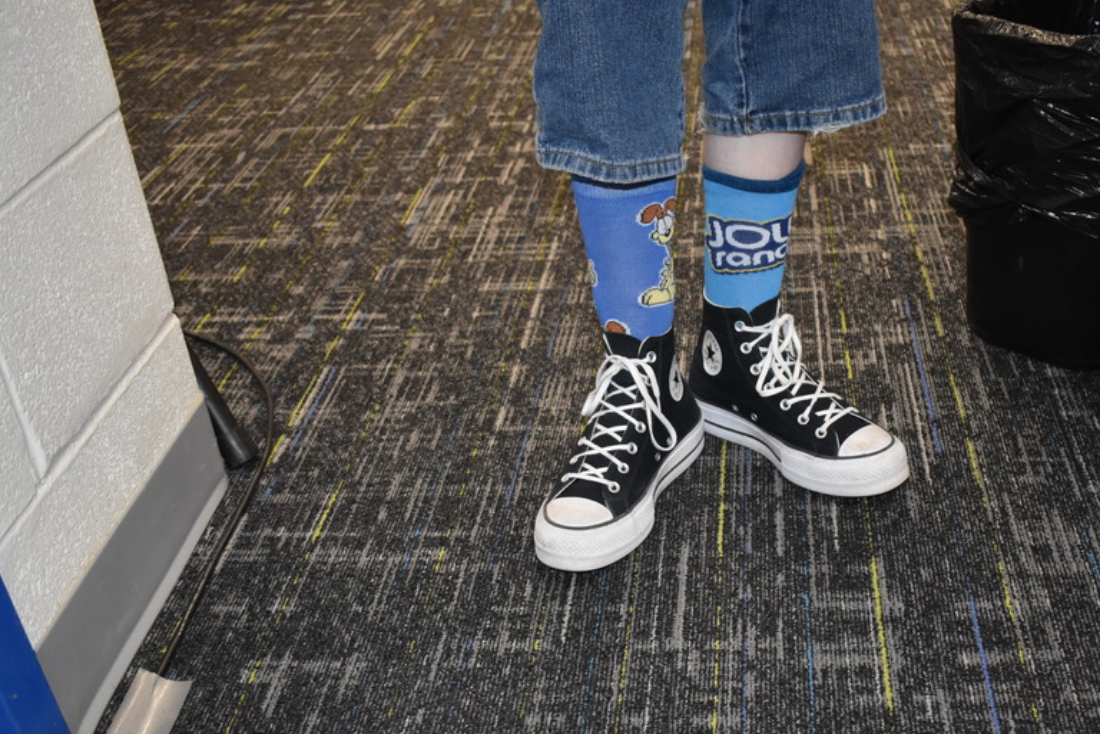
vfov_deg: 33.3
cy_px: 445
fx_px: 1222
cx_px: 673
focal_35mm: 40
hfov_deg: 48.1
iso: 1600
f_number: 3.8
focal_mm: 20
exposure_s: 1/125
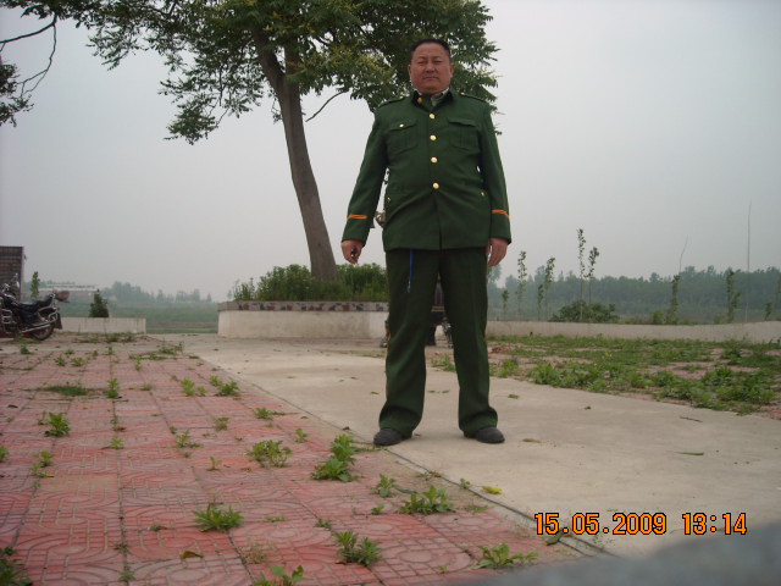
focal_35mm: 35
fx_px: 790
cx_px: 390
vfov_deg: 40.7
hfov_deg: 52.6
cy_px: 293
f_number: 5.6
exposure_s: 1/309
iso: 64
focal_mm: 5.7
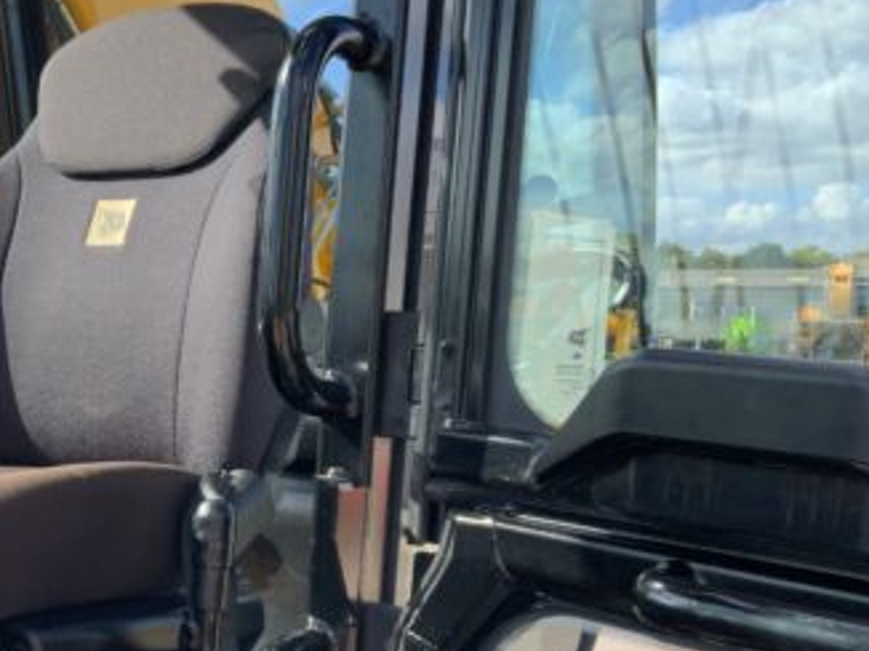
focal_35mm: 57
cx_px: 104
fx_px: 1430
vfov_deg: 25.4
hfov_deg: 32.3
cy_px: 456
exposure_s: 1/534
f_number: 1.8
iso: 16
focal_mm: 3
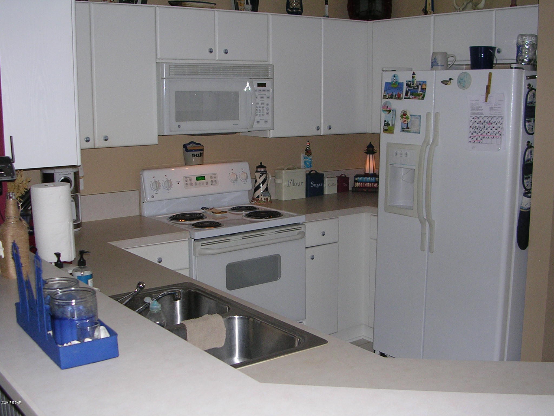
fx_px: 688
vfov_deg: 33.6
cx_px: 277
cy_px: 208
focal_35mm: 43
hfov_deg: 43.9
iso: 78
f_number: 3
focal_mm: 6.6
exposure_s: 1/60.1
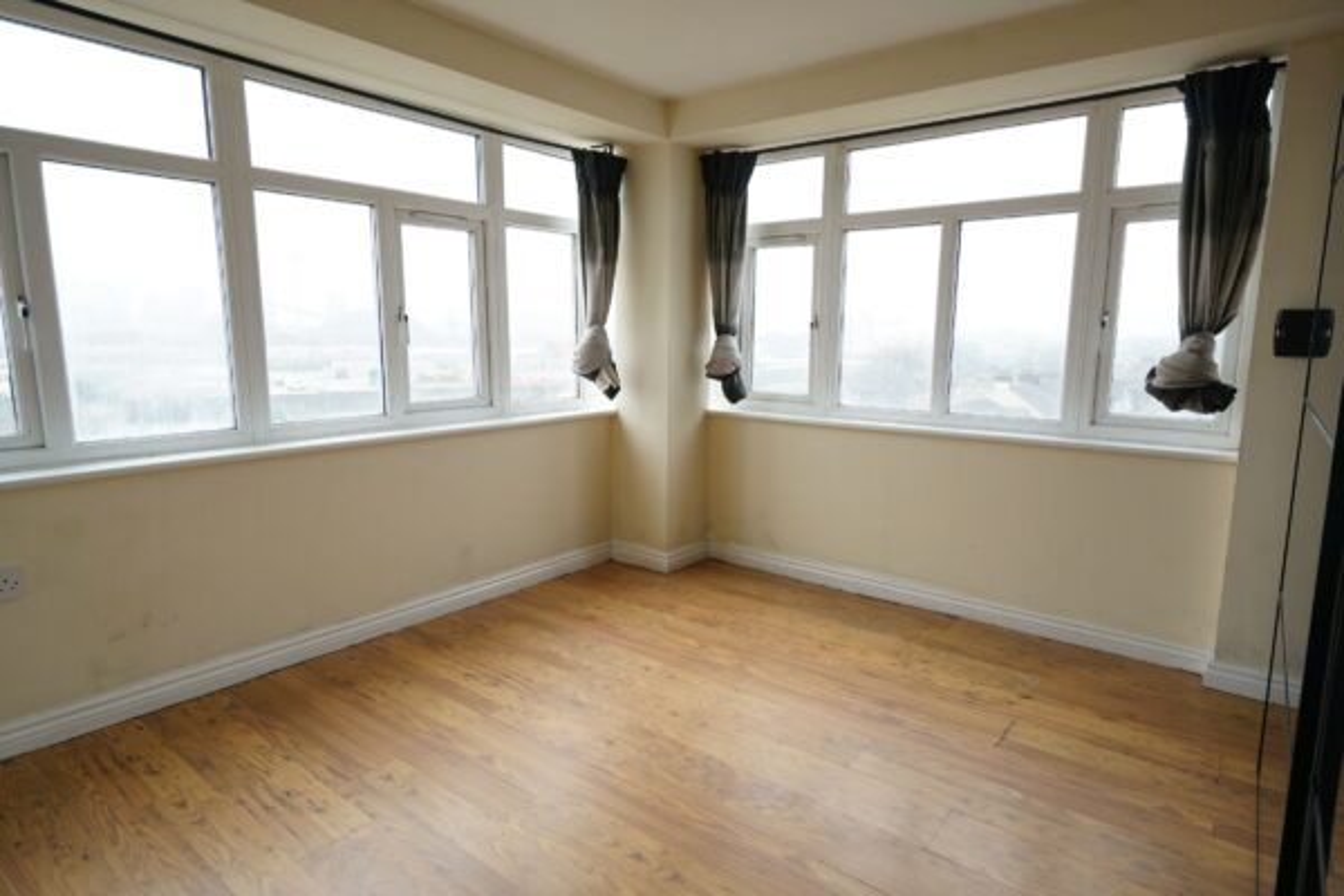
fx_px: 747
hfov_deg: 84.0
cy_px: 448
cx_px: 672
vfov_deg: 61.9
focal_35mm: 20
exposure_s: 1/250
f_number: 5
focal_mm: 20
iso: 500
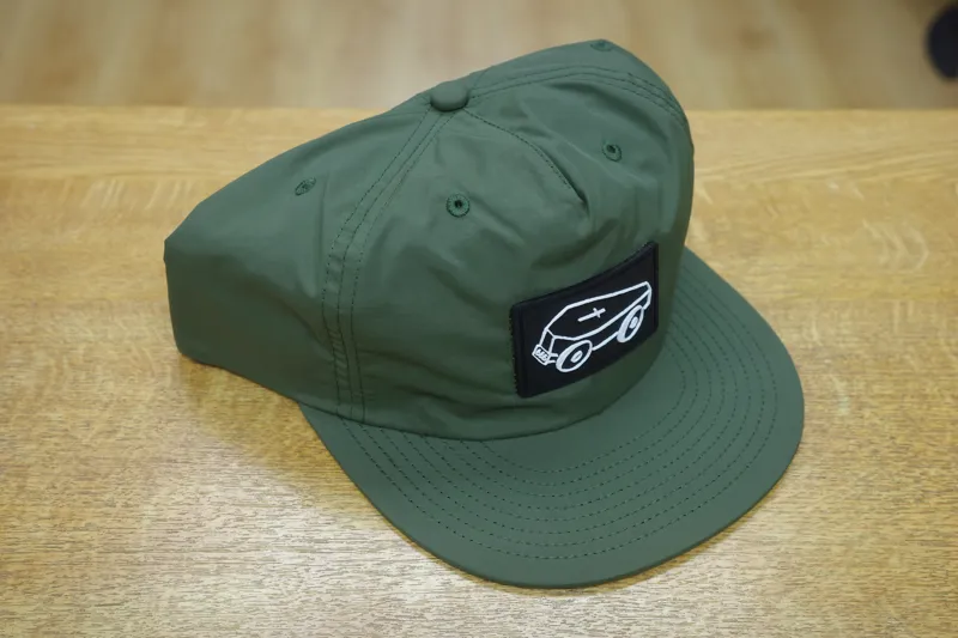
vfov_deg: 33.4
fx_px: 1064
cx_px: 479
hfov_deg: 48.5
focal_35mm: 40
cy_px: 319
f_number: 4
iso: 100
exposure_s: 1/15
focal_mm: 26
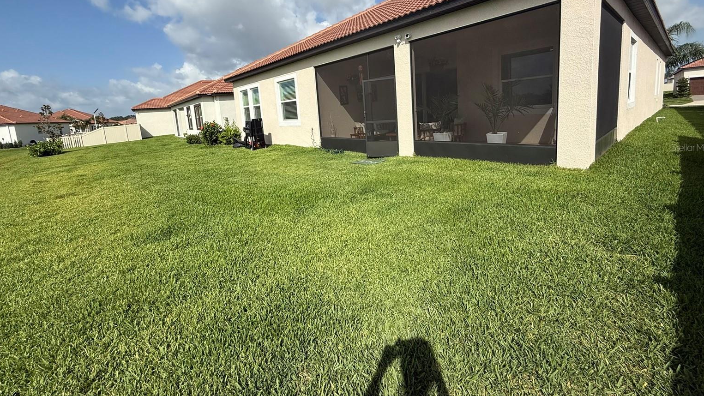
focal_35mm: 16
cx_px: 345
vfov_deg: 66.0
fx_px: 299
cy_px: 147
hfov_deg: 99.4
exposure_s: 1/2506
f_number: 2.2
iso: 50
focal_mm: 2.22
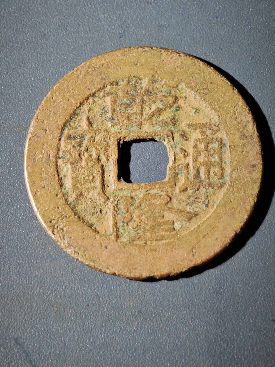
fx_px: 1186
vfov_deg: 17.6
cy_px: 184
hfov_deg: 13.2
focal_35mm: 112
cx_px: 138
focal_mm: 9
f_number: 2
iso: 320
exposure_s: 1/100
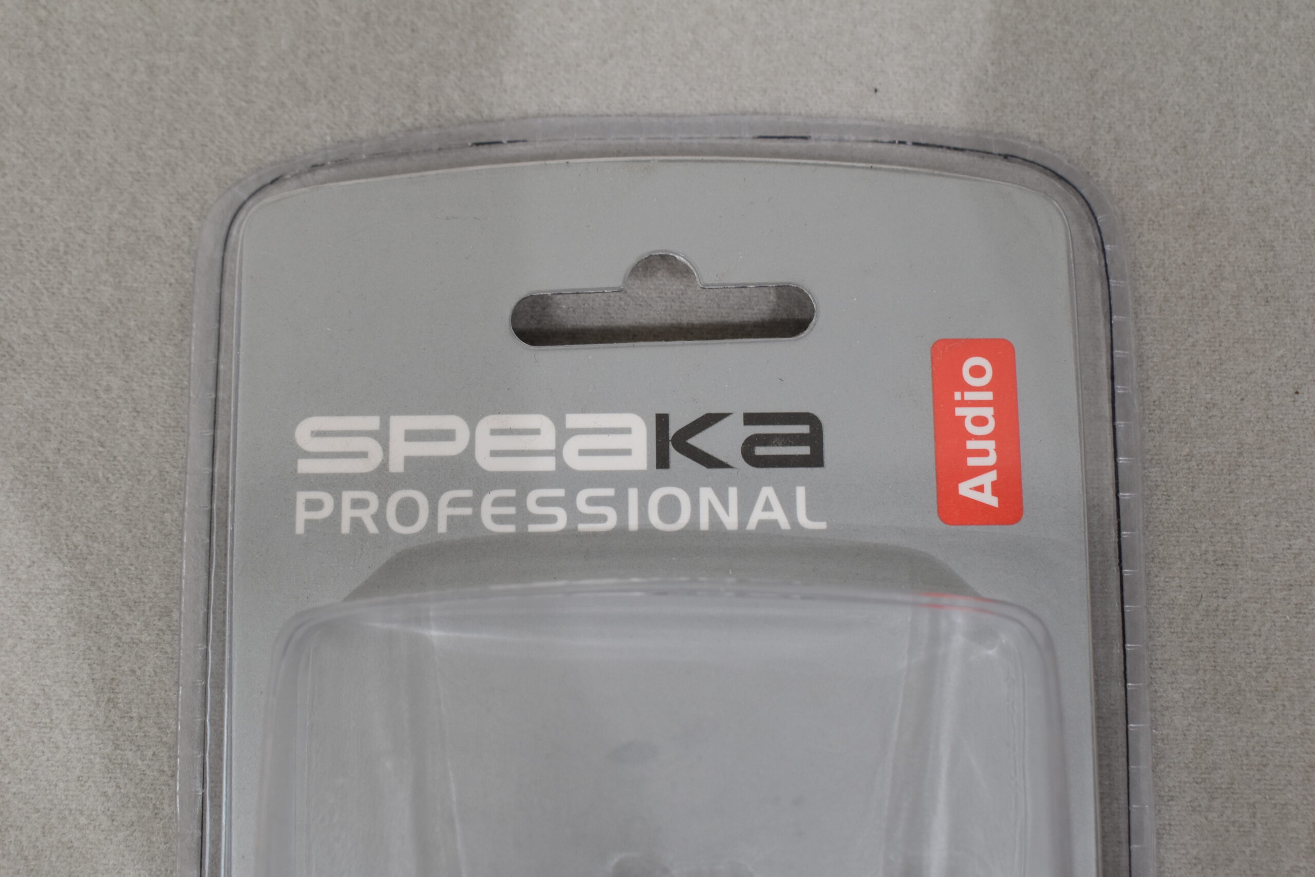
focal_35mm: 51
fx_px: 1863
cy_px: 438
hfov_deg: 38.9
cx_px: 658
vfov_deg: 26.5
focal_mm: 34
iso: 360
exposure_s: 1/60
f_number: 8
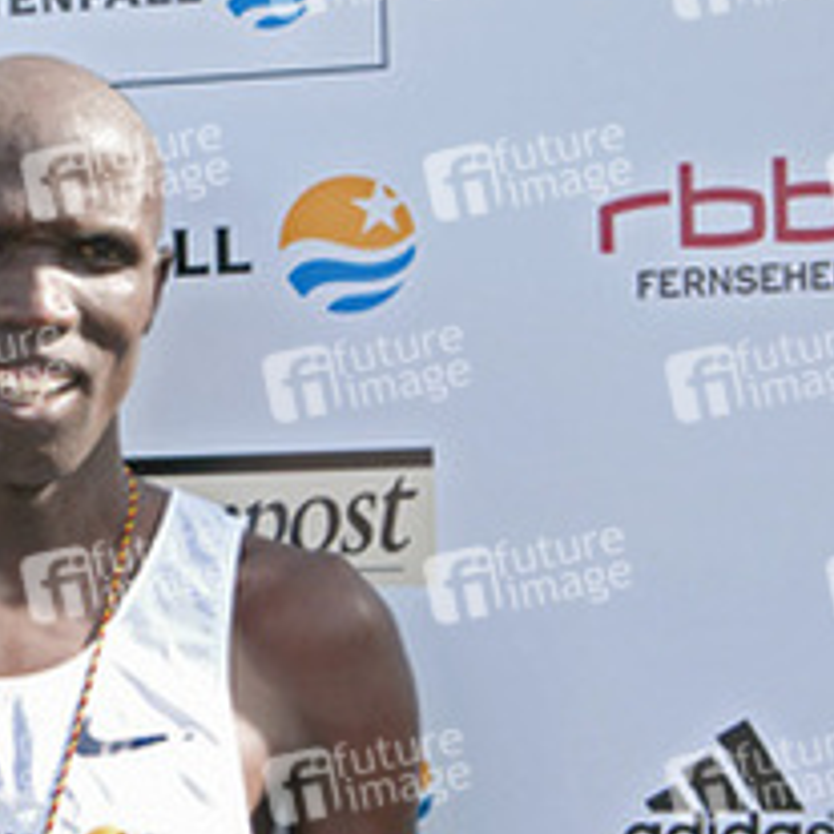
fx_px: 3405
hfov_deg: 13.8
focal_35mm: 125
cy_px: 475
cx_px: 18
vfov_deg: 14.0
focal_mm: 45
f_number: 7.1
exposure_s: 1/200
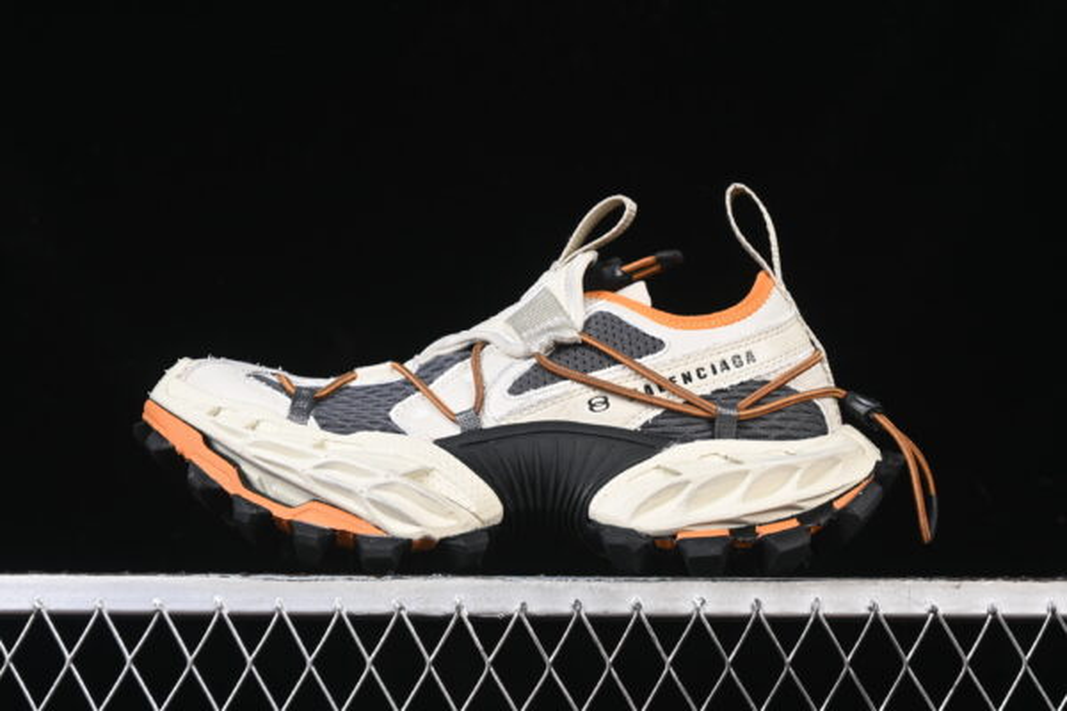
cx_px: 534
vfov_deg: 18.2
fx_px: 2223
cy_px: 356
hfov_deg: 27.0
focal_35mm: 75
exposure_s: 1/60
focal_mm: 50
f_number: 6.3
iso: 160
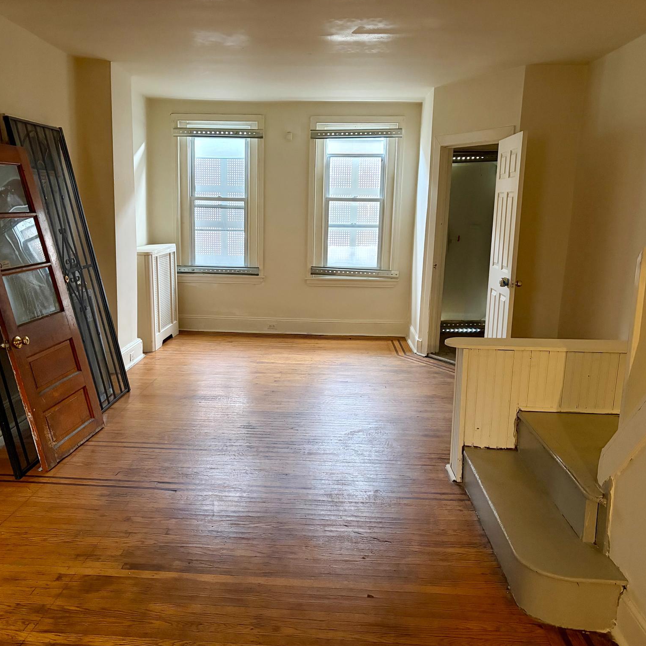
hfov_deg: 52.5
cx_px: 298
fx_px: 655
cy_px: 324
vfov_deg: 52.5
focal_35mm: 31
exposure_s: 1/30
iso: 500
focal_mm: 5.96
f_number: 1.6
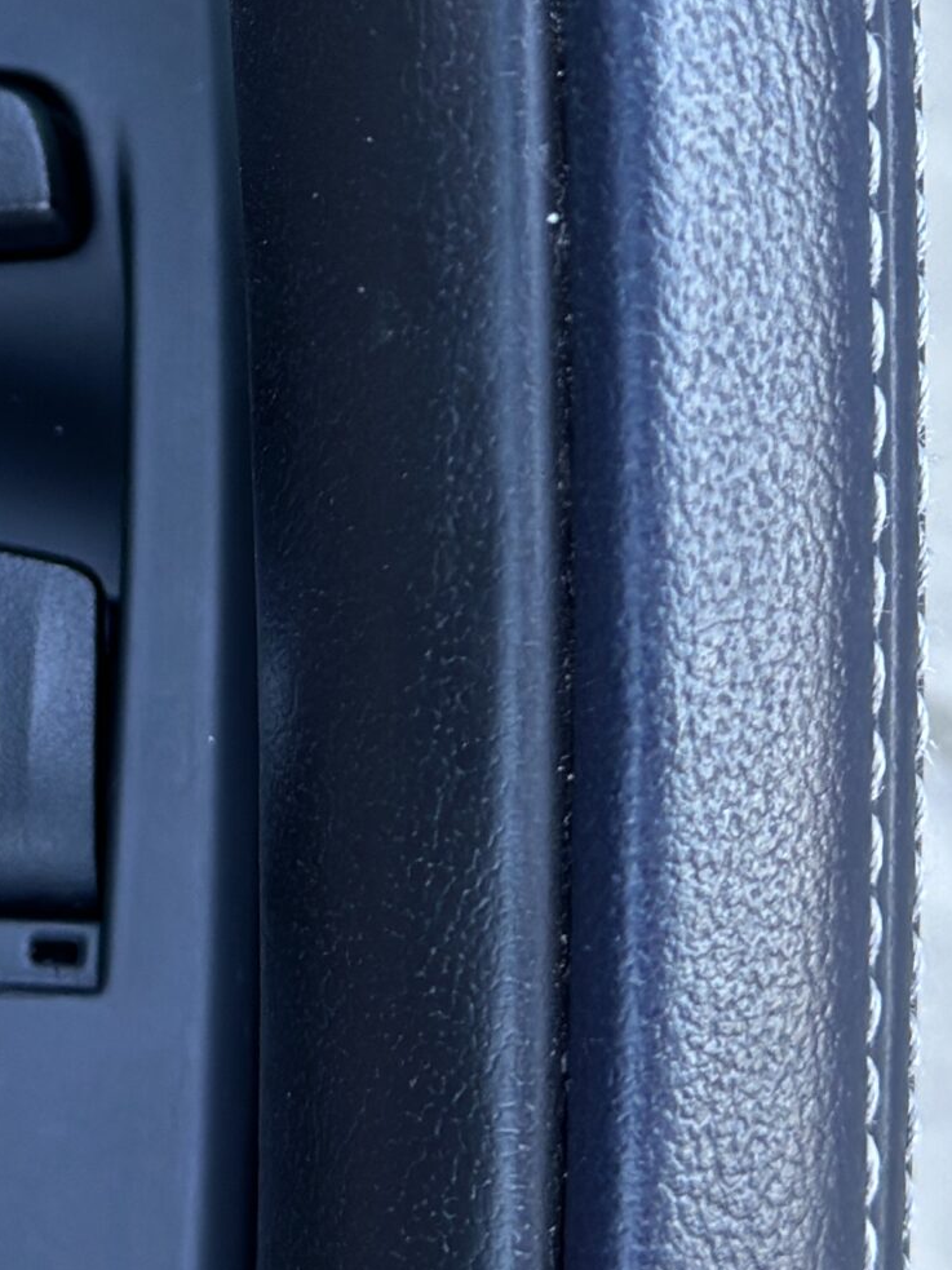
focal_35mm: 125
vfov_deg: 15.6
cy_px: 200
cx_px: -48
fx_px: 4585
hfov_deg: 11.7
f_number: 1.78
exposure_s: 1/65
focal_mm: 6.86
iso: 125
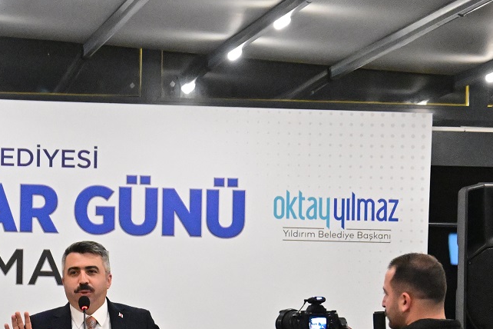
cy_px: 431
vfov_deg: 6.3
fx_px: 2985
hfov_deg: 9.4
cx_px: 71
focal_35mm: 218
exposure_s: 1/250
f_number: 2.8
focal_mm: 70
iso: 6400
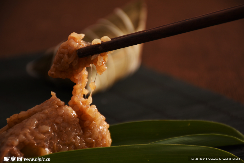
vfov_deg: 6.5
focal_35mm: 211
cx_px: 122
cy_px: 82
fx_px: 1430
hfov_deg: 9.7
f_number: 5.6
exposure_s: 1/80
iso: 100
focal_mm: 140
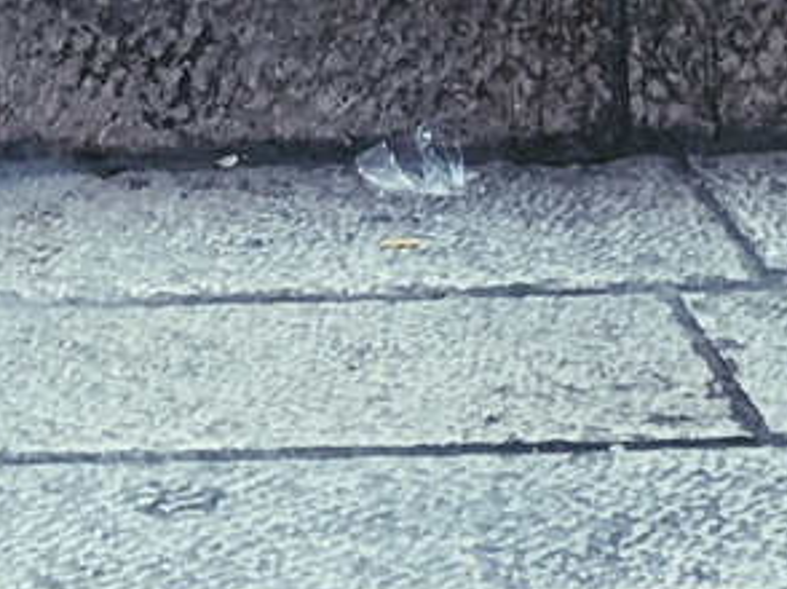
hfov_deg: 9.6
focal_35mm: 199
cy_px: -1320
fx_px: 4521
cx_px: -455
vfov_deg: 6.6
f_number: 2.2
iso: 32
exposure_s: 1/100
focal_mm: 4.15
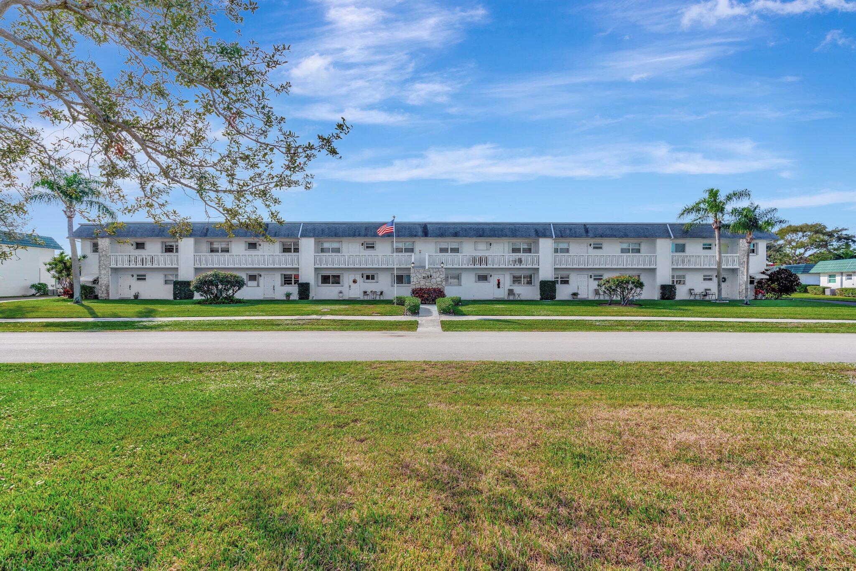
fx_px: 380
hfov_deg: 96.7
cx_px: 428
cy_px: 286
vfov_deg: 73.8
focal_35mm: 16
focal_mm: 16
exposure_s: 1/320
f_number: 5.6
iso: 100
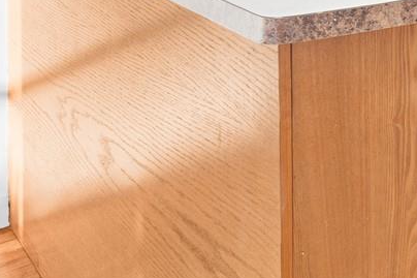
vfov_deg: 16.6
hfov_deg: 22.7
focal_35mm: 71
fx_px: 822
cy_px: -193
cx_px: 641
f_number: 10
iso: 320
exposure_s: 1/4
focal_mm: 14
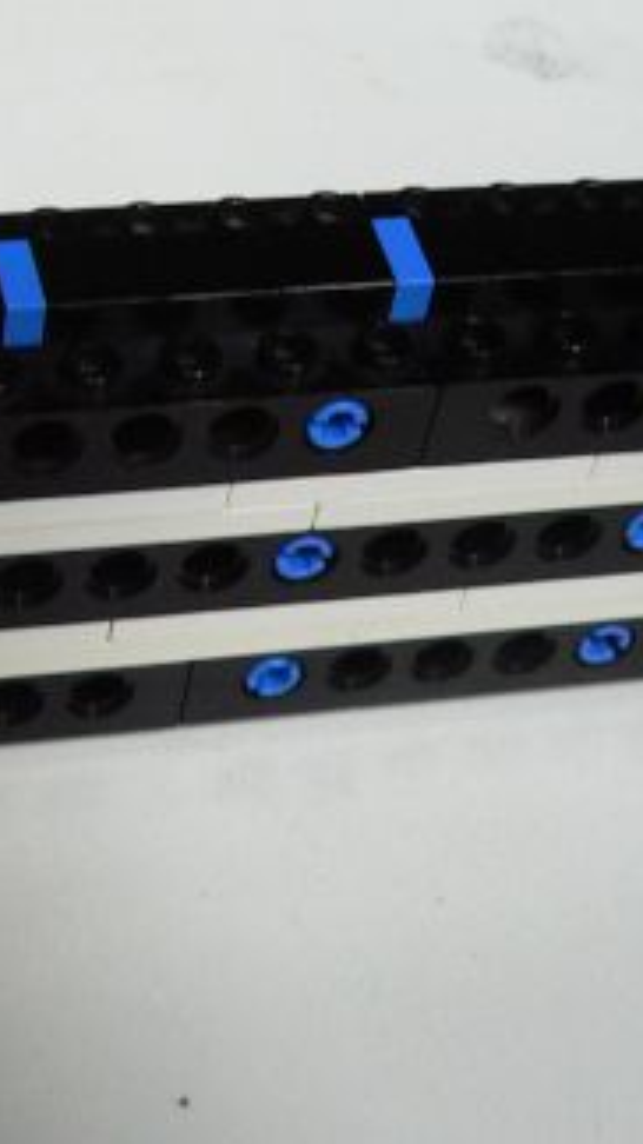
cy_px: 516
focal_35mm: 79
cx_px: -117
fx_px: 2397
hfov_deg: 14.8
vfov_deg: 26.8
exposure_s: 1/30
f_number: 2.8
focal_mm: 6
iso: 160
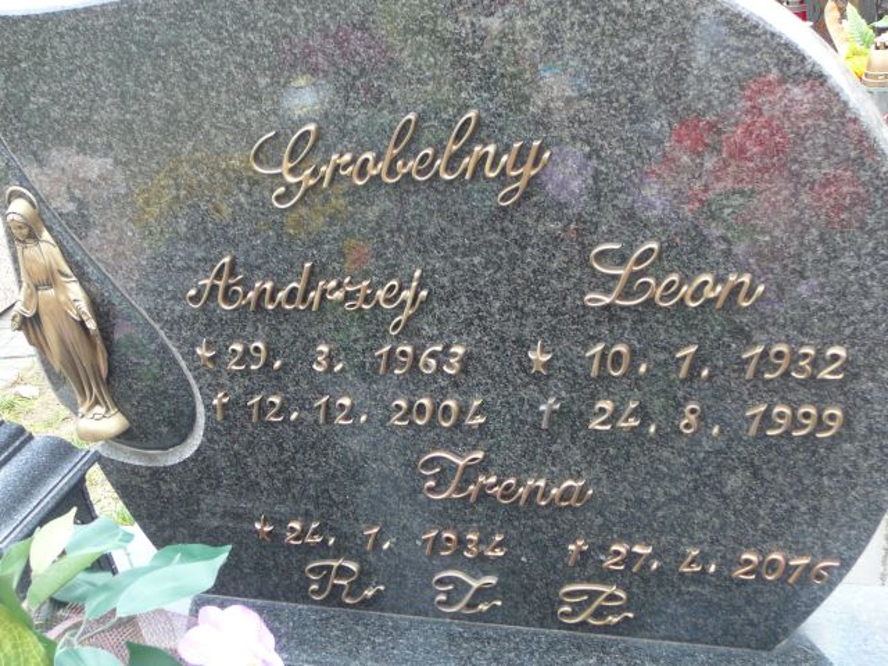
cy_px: 333
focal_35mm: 49
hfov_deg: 38.9
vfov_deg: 29.7
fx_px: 1257
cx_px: 444
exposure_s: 1/30
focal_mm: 7.3
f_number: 3.4
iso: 100
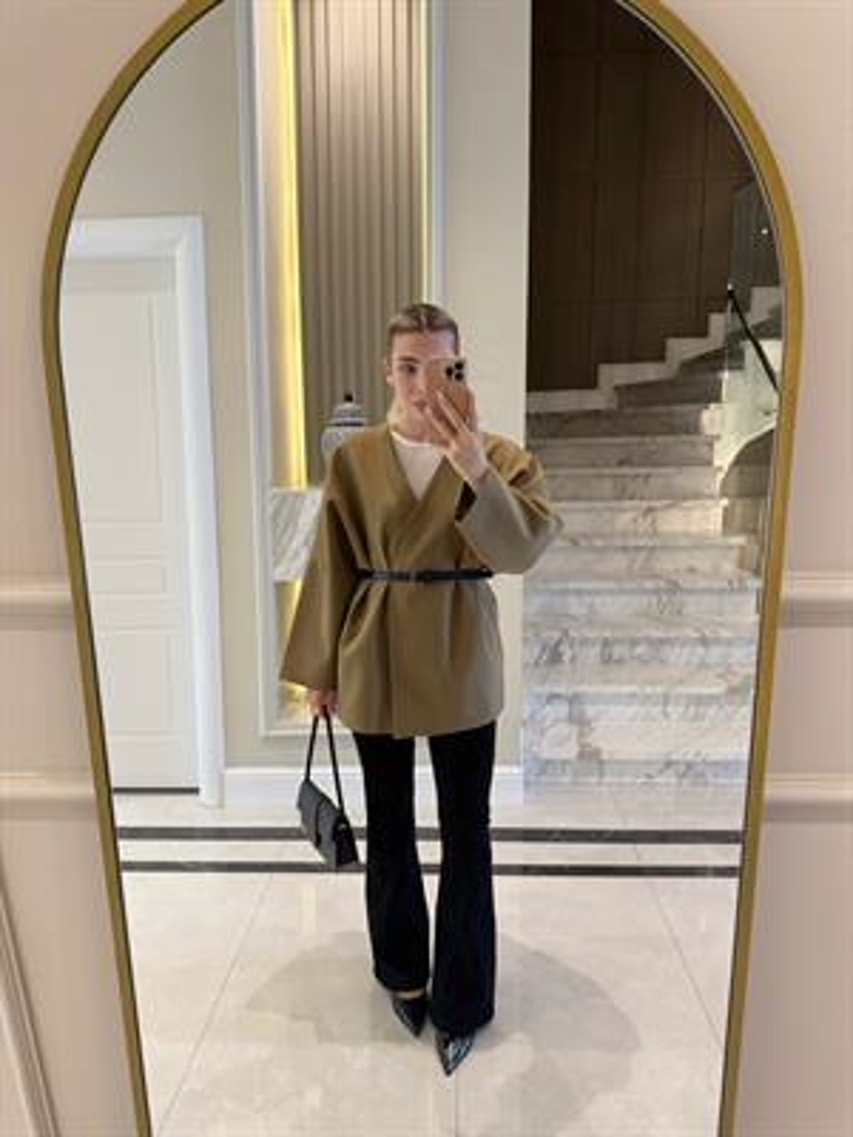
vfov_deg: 71.6
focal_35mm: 24
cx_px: 426
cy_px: 568
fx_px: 789
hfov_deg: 56.8
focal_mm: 6.76
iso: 200
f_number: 1.78
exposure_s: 1/99
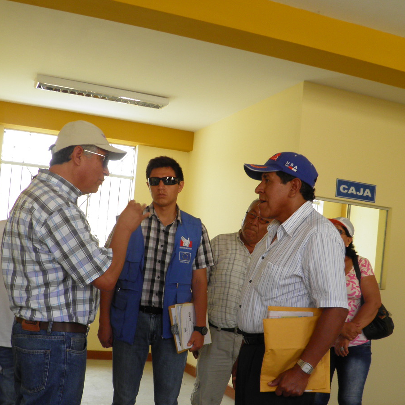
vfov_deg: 38.1
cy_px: 255
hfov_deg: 38.3
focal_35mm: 44
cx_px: 175
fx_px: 582
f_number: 3.6
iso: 50
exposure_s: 1/50
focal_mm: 4.9
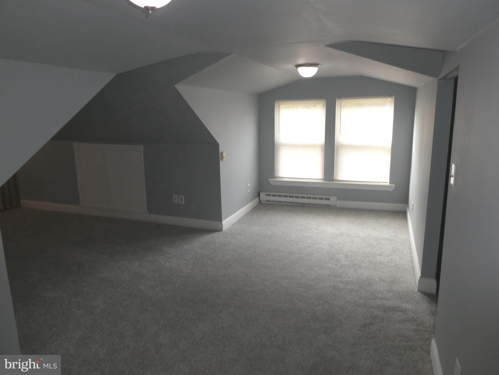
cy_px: 188
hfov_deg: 71.6
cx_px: 250
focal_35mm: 24
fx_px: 346
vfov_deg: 56.8
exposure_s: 1/60
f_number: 3.3
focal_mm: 4.3
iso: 100
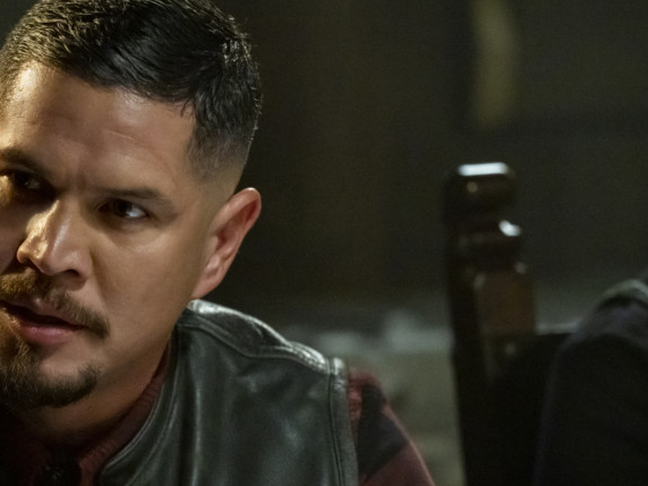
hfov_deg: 7.9
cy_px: 378
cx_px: 37
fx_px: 4661
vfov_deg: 6.0
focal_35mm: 249
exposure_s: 1/100
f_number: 4
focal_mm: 130
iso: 5000
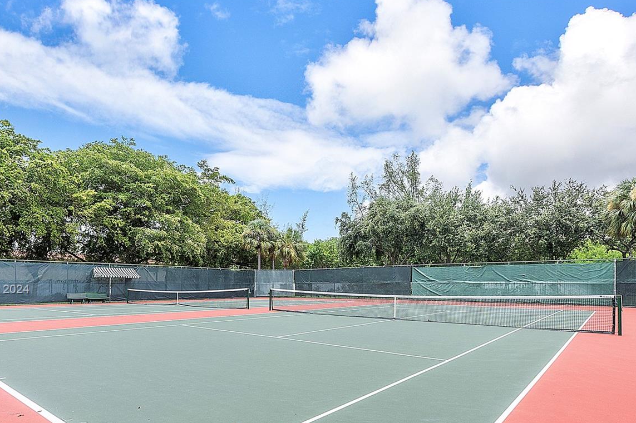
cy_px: 290
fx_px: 371
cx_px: 297
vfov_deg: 57.8
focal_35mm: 21
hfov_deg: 81.1
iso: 200
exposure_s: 1/320
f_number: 8
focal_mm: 10
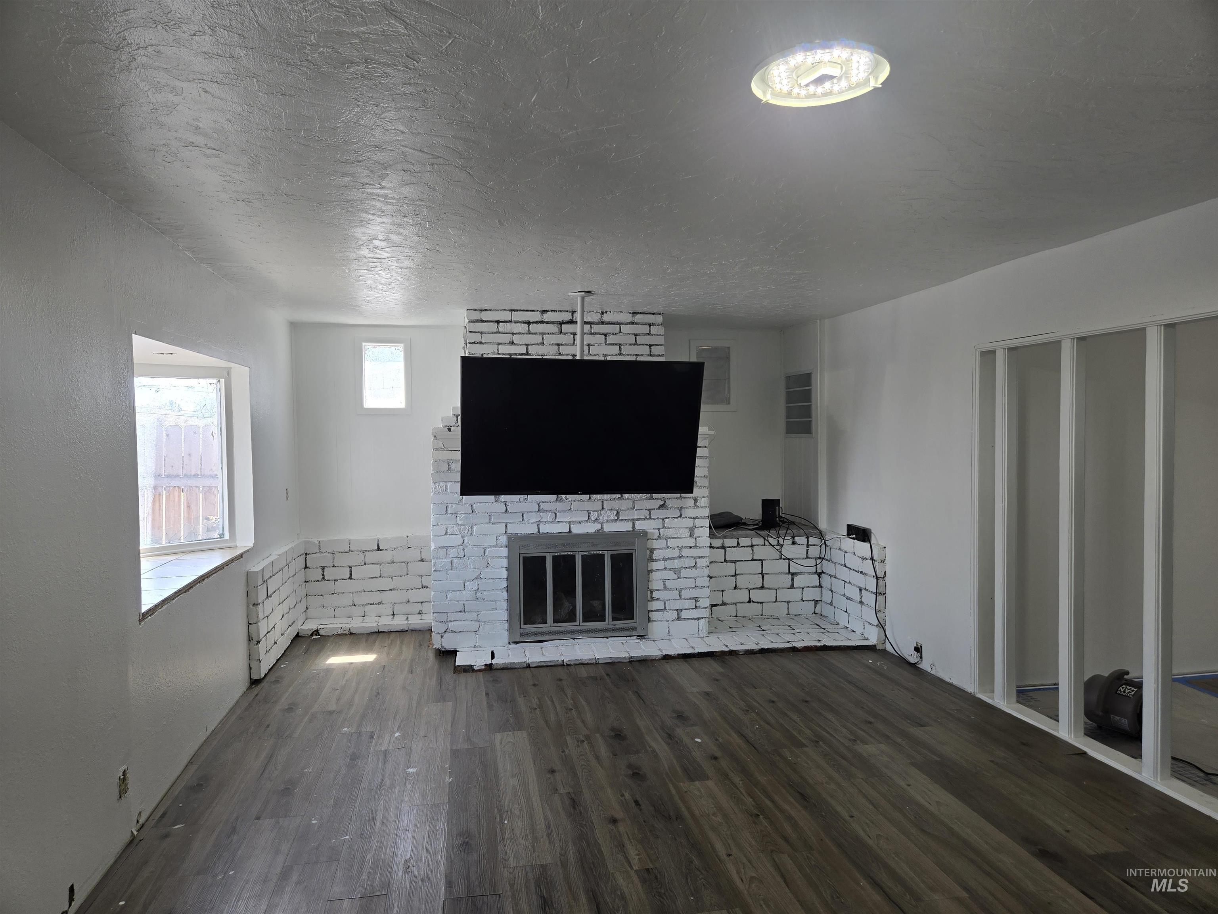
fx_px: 809
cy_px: 457
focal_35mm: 23
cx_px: 609
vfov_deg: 58.9
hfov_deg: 73.9
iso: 32
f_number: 1.8
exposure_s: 1/120
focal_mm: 5.4
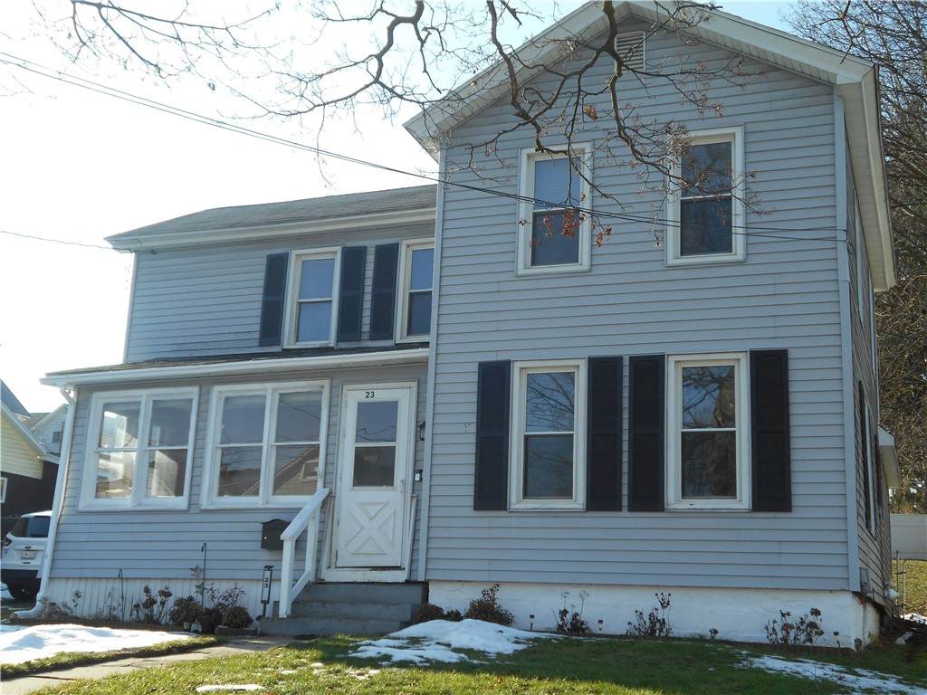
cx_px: 464
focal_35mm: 43
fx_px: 1152
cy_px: 348
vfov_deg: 33.6
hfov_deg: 43.9
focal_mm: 7.7
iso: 80
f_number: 4.2
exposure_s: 1/400
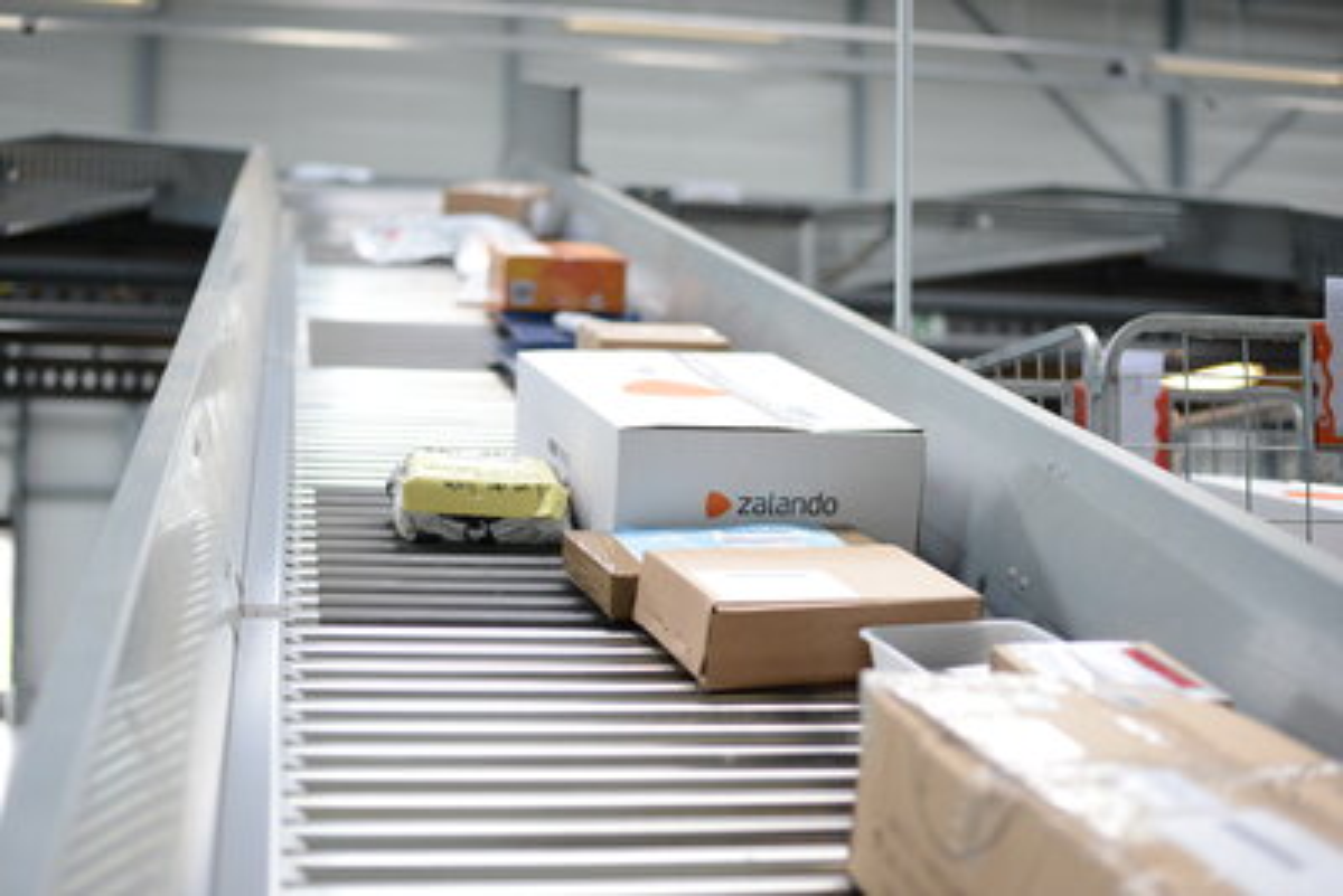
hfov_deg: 39.6
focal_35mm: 50
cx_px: 672
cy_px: 448
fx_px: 1866
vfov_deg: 27.0
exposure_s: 1/400
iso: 640
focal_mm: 50
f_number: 2.2
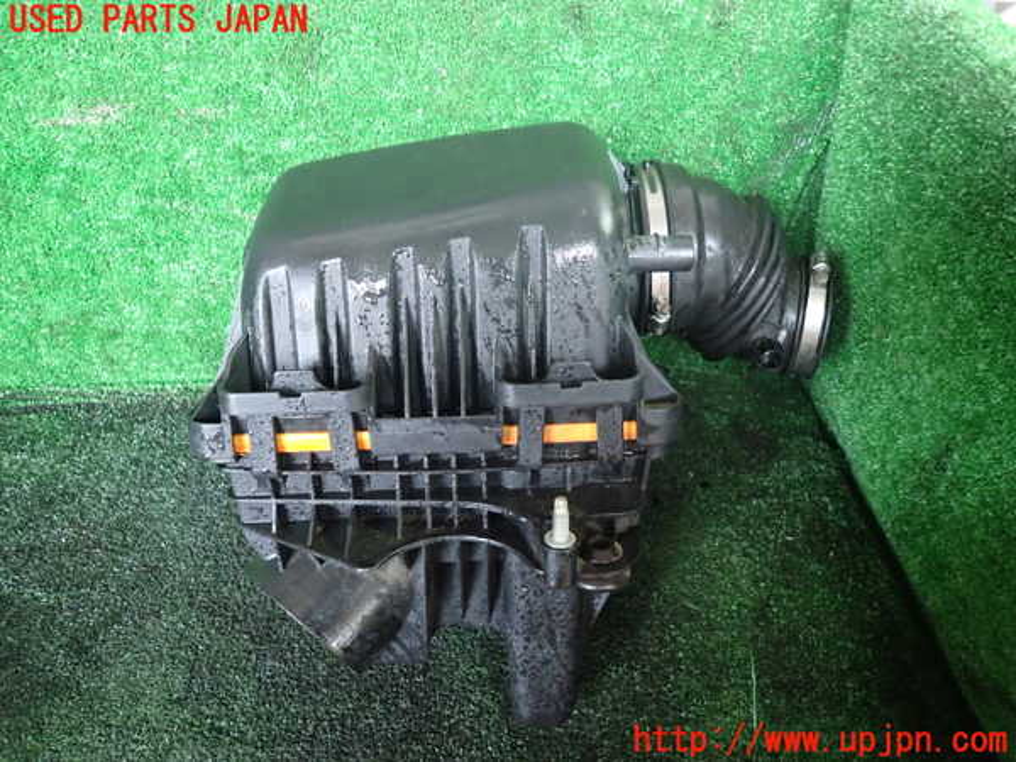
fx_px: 734
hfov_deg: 69.4
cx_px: 508
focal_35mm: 25
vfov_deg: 54.9
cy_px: 381
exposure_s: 1/30
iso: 800
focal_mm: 4.5
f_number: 2
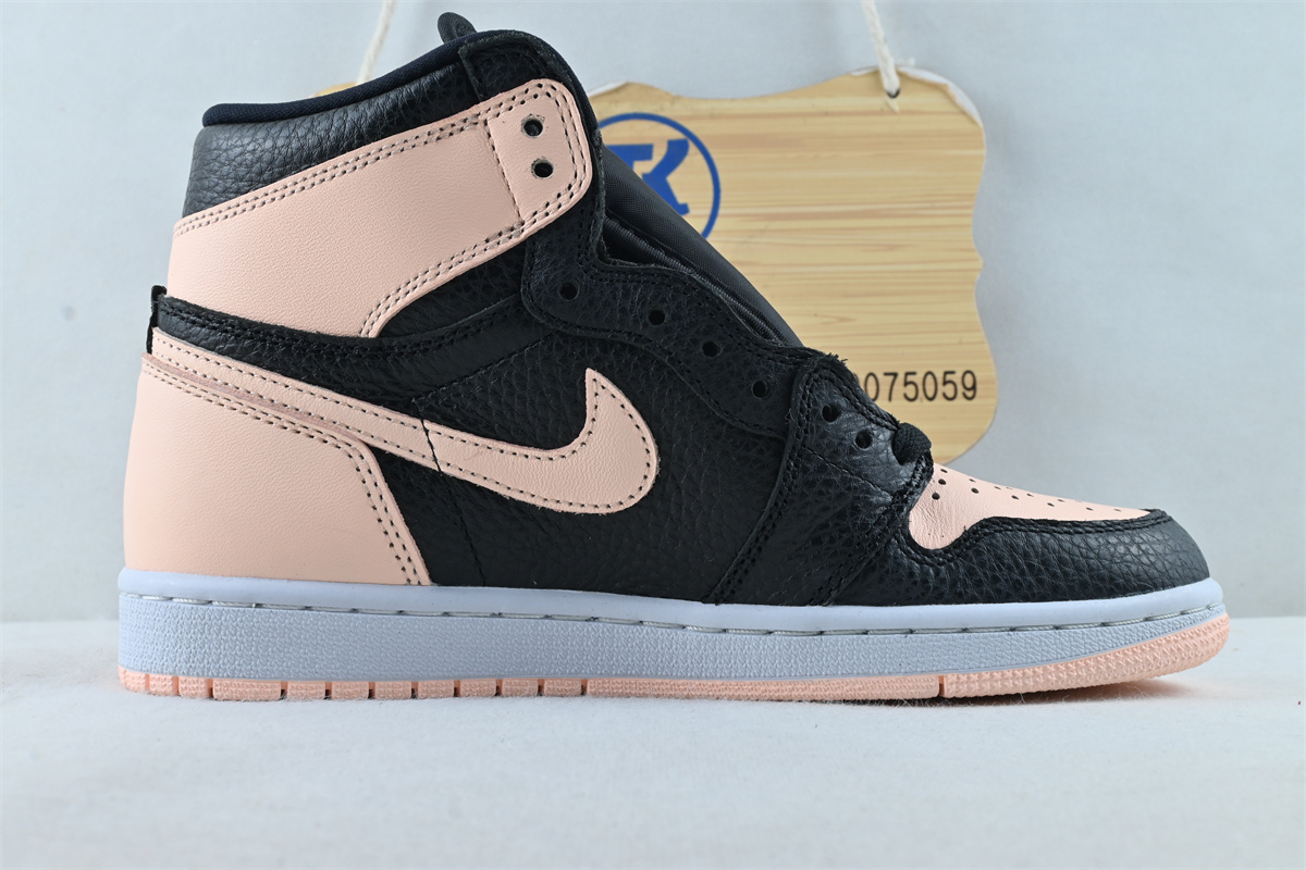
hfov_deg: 47.2
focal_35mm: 41
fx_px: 1496
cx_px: 653
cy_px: 435
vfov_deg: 32.4
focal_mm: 27.5
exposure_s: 1/13
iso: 100
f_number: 10
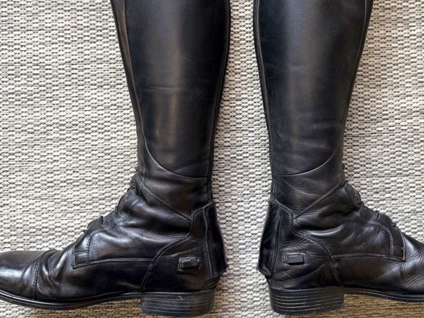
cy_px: 96
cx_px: 256
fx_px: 429
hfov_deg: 52.2
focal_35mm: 35
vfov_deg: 40.0
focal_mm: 6.76
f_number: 1.78
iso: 125
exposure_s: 1/60
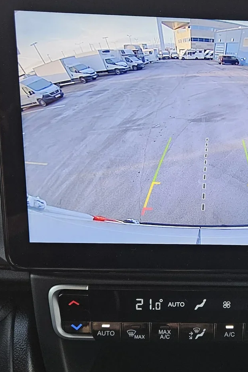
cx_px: 203
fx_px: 424
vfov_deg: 47.3
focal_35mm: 41
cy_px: 215
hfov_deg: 31.6
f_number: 1.8
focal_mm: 5.4
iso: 160
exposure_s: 1/190
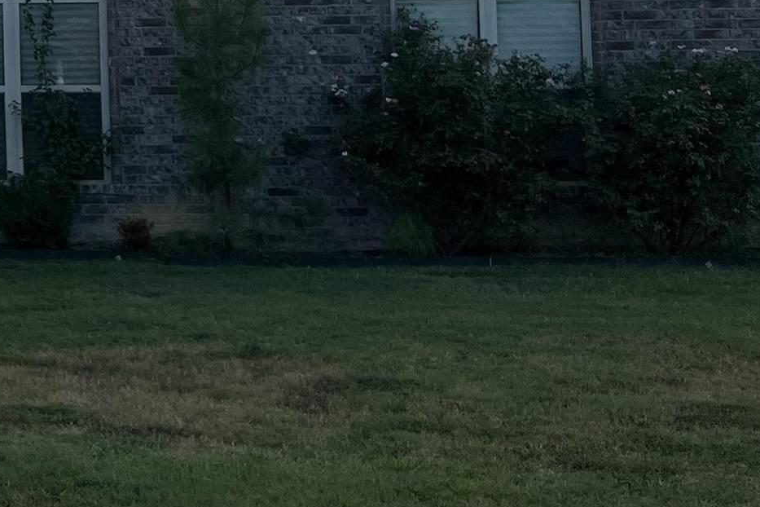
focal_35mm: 89
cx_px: -246
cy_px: -61
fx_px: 1879
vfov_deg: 15.0
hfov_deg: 20.7
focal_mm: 5.7
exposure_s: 1/1698
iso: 50
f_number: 1.5
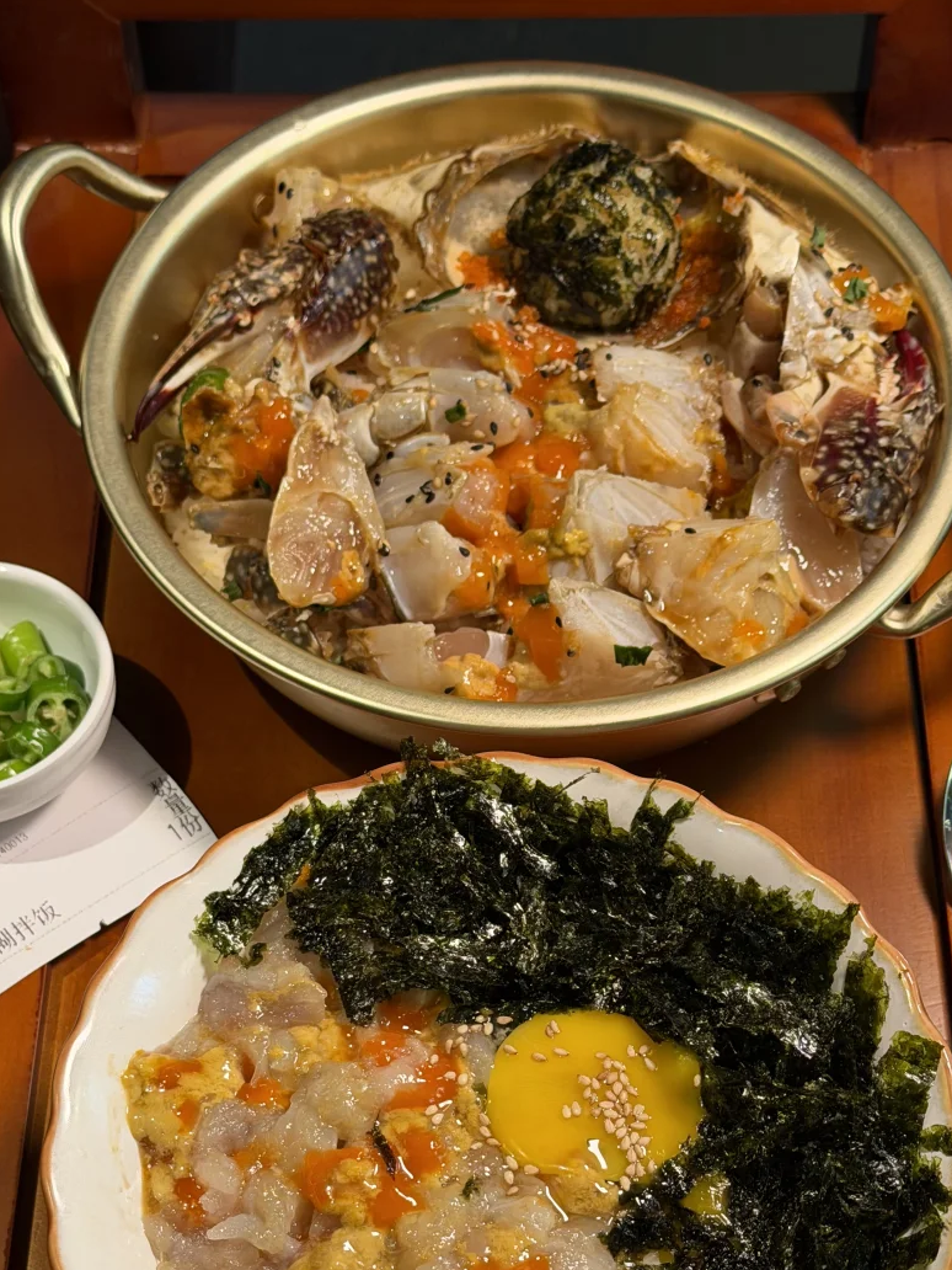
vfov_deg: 28.8
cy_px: 813
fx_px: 2457
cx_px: 524
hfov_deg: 21.9
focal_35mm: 67
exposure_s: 1/60
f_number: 1.78
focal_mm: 6.76
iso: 200
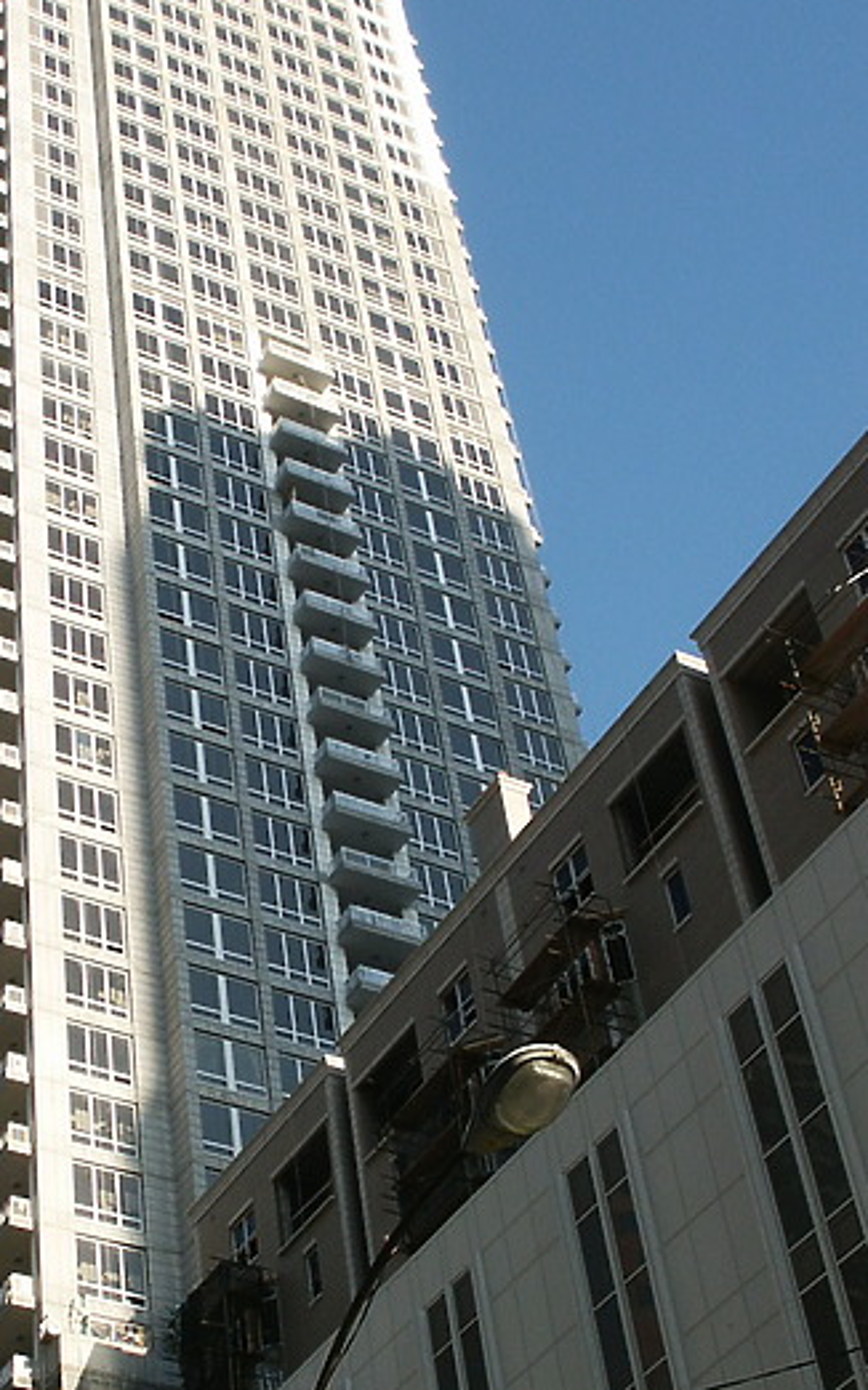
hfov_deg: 20.0
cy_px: 732
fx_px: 2424
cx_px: 148
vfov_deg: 32.0
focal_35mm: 64
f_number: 6.7
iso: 64
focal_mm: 7.18
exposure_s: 1/180
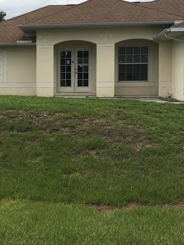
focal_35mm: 65
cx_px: 7
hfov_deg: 21.9
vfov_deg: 29.8
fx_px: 460
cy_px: 106
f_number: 2.2
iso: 25
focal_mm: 4.15
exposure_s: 1/1923
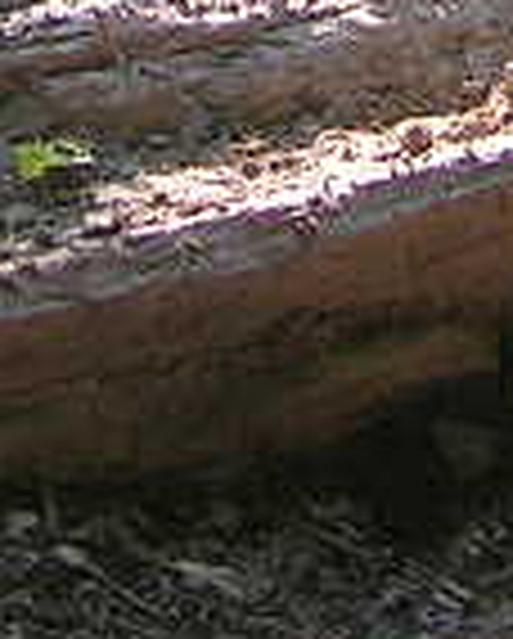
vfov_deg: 7.4
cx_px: 212
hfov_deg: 6.3
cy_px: -774
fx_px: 4659
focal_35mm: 246
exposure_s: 1/65.8
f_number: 2.8
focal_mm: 5.4
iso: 50
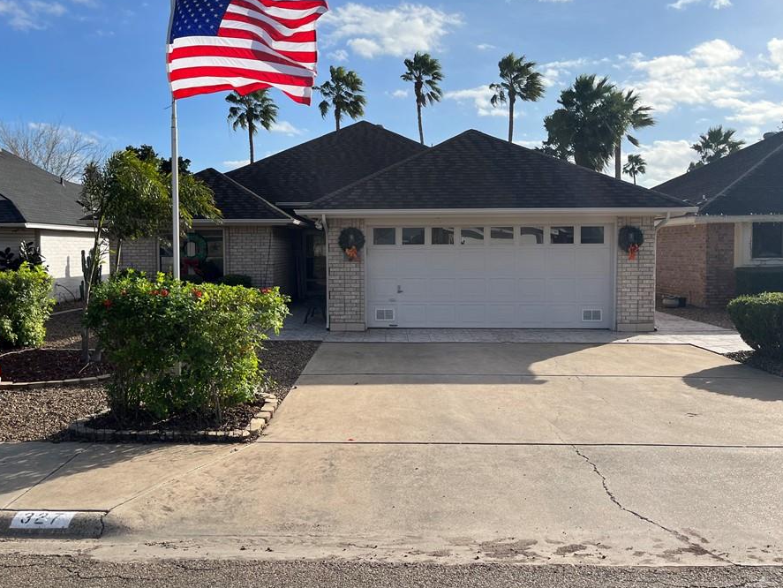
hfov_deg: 59.8
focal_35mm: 30
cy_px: 271
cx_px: 357
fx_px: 679
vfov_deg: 46.8
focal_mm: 5.1
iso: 50
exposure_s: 1/4484
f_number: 1.6
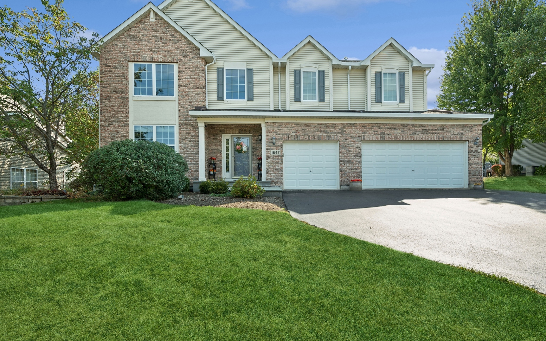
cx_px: 280
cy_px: 165
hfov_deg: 94.4
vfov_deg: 68.0
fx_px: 253
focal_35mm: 17
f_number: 8
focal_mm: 16
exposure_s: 1/200
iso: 200
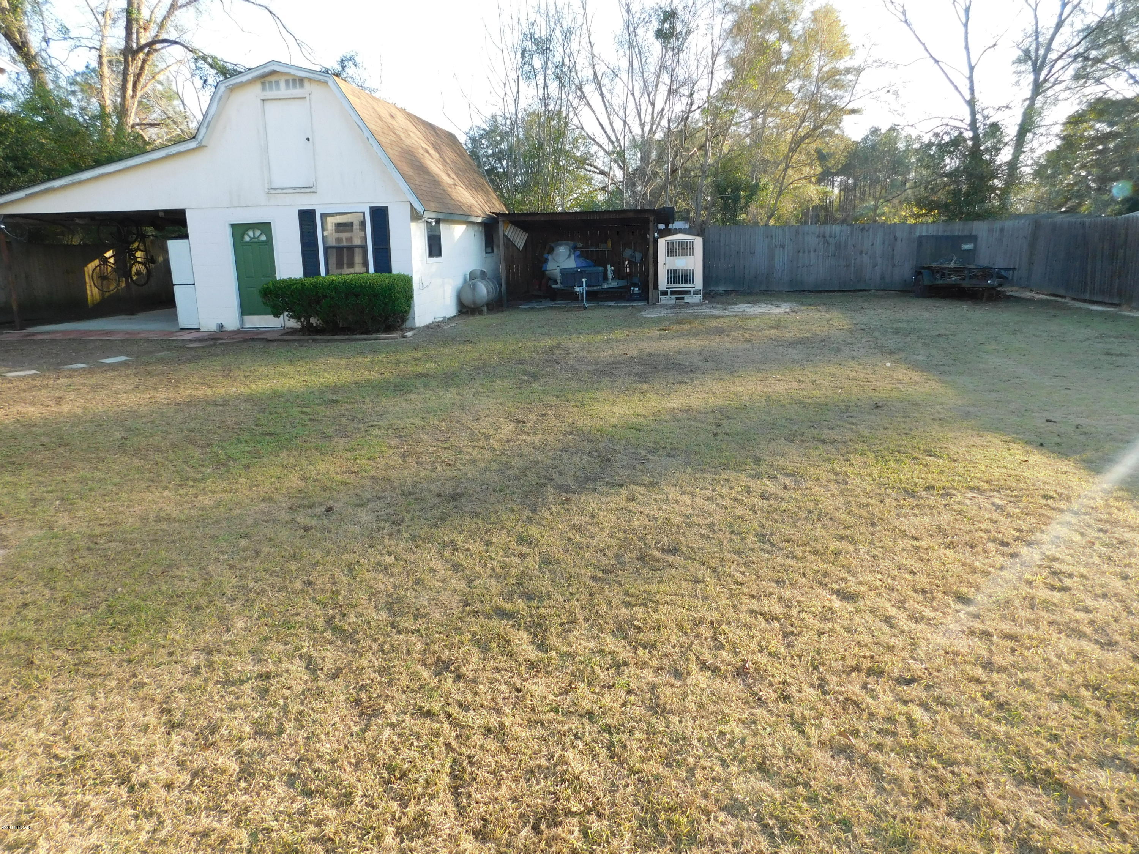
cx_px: 570
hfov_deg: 73.9
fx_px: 757
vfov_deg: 58.9
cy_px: 427
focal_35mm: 23
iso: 125
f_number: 3
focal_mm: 4
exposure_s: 1/250
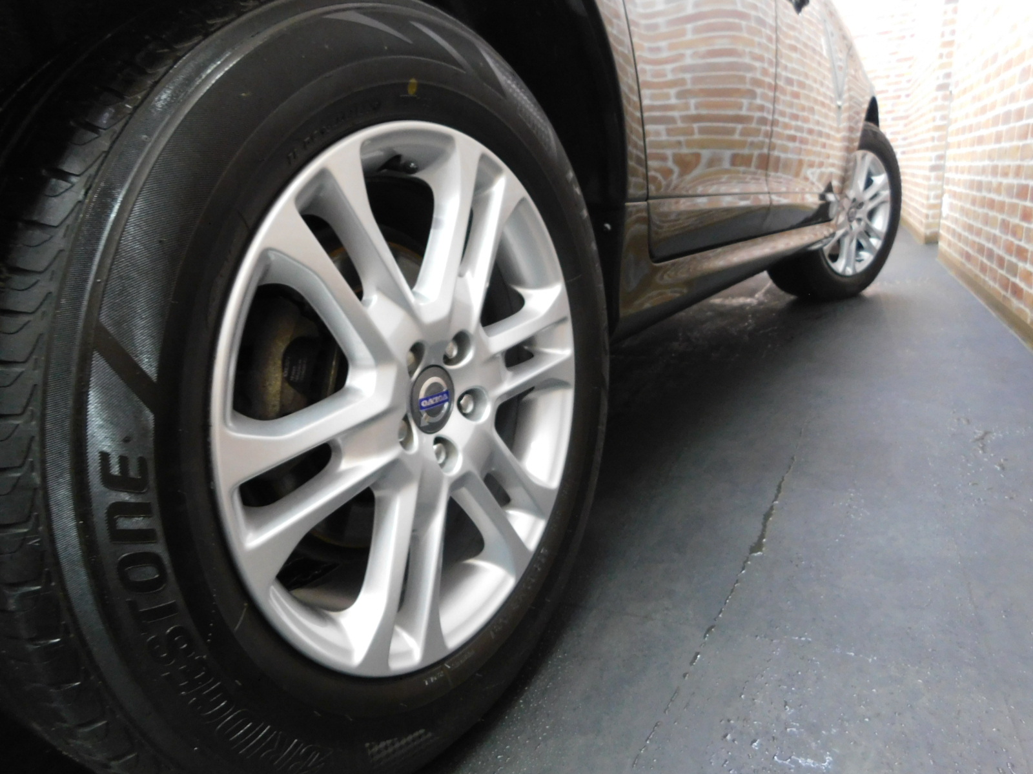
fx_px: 686
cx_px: 516
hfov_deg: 73.9
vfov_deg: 58.9
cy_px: 387
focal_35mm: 23
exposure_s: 1/10
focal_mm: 4
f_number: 3
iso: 400
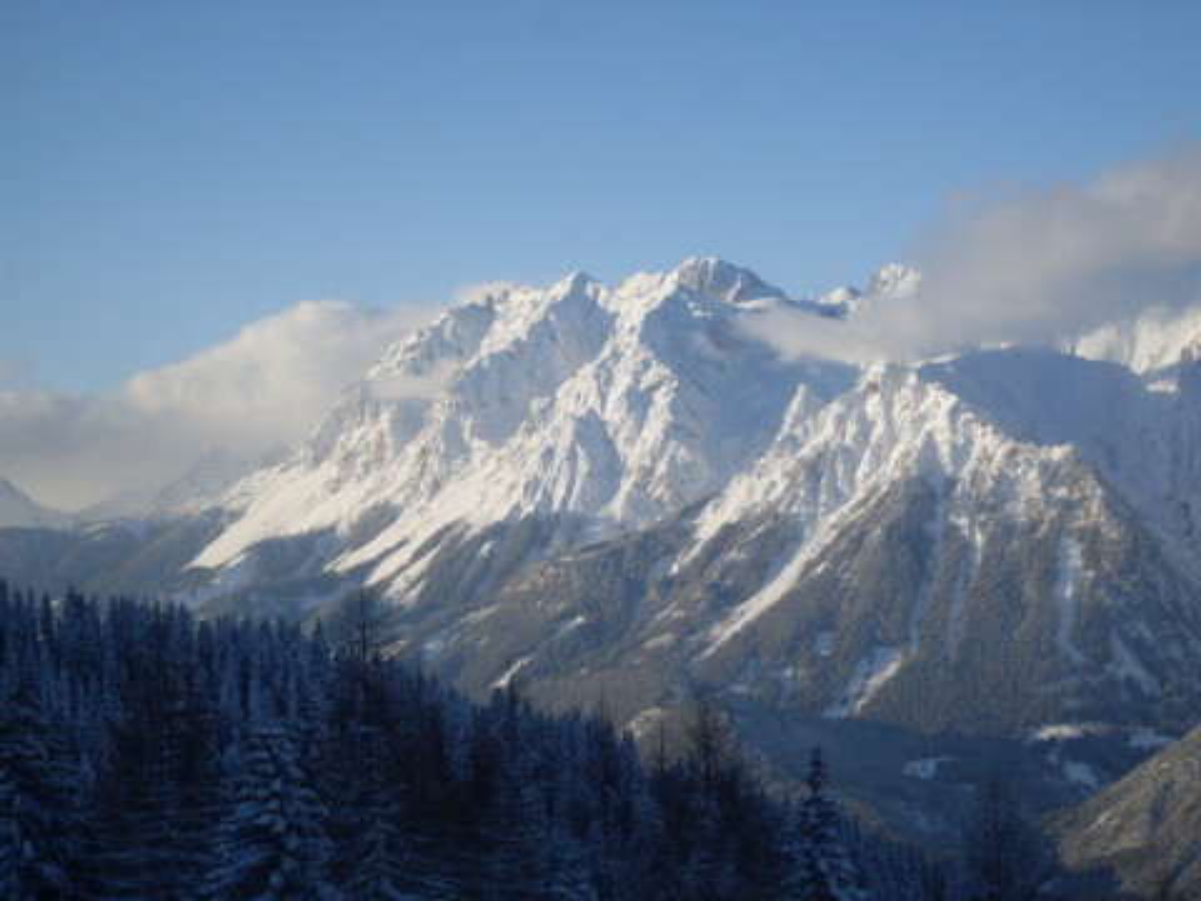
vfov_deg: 16.1
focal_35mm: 92
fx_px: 3192
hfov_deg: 21.3
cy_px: 450
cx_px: 600
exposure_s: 1/750
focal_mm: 15.3
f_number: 4.4
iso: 80
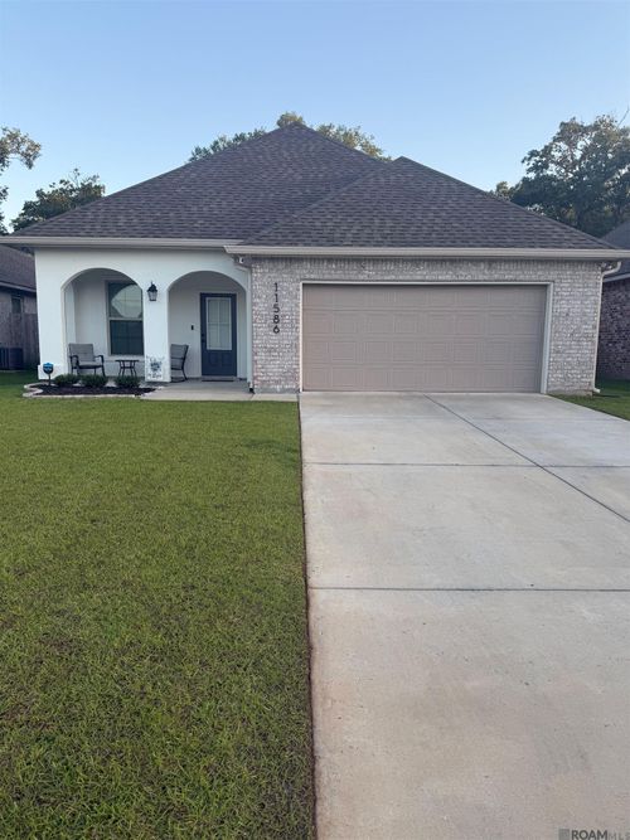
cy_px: 420
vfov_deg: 71.6
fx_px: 583
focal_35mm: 24
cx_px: 315
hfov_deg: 56.8
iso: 80
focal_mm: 6.76
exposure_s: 1/459
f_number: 1.78
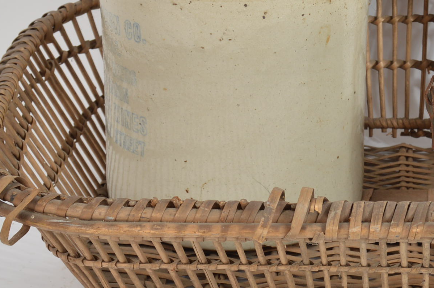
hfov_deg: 15.9
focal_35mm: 128
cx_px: 331
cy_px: -11
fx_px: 1542
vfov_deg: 10.6
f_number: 8
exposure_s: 1/80
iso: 100
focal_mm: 34
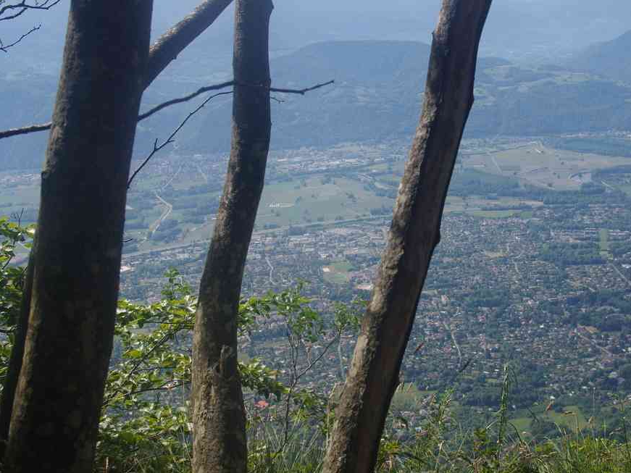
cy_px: 240
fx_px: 784
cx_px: 360
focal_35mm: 43
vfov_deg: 33.6
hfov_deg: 43.7
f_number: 11
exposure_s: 1/100
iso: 200
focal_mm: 26
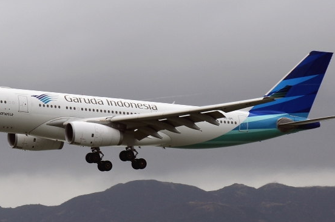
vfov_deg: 2.7
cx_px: 124
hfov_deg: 4.1
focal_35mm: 500
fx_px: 4645
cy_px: 111
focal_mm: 230
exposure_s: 1/800
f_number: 5.6
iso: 200
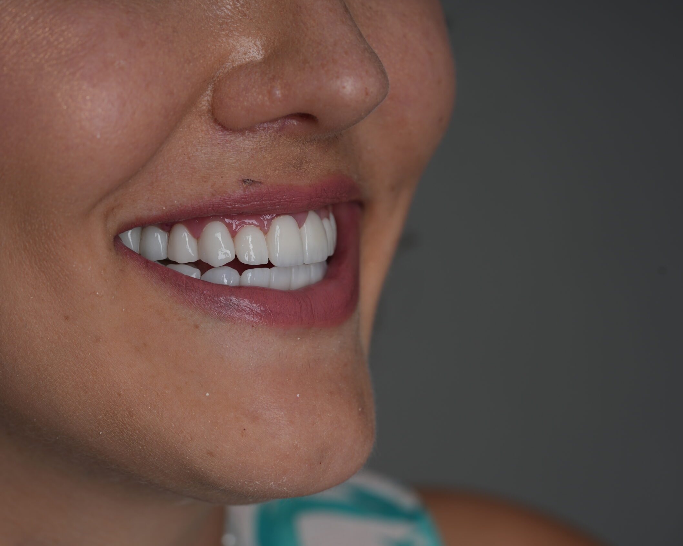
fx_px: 2062
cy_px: 272
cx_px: 304
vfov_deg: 15.1
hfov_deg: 18.8
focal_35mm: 102
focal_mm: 90
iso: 100
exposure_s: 1/125
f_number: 6.3
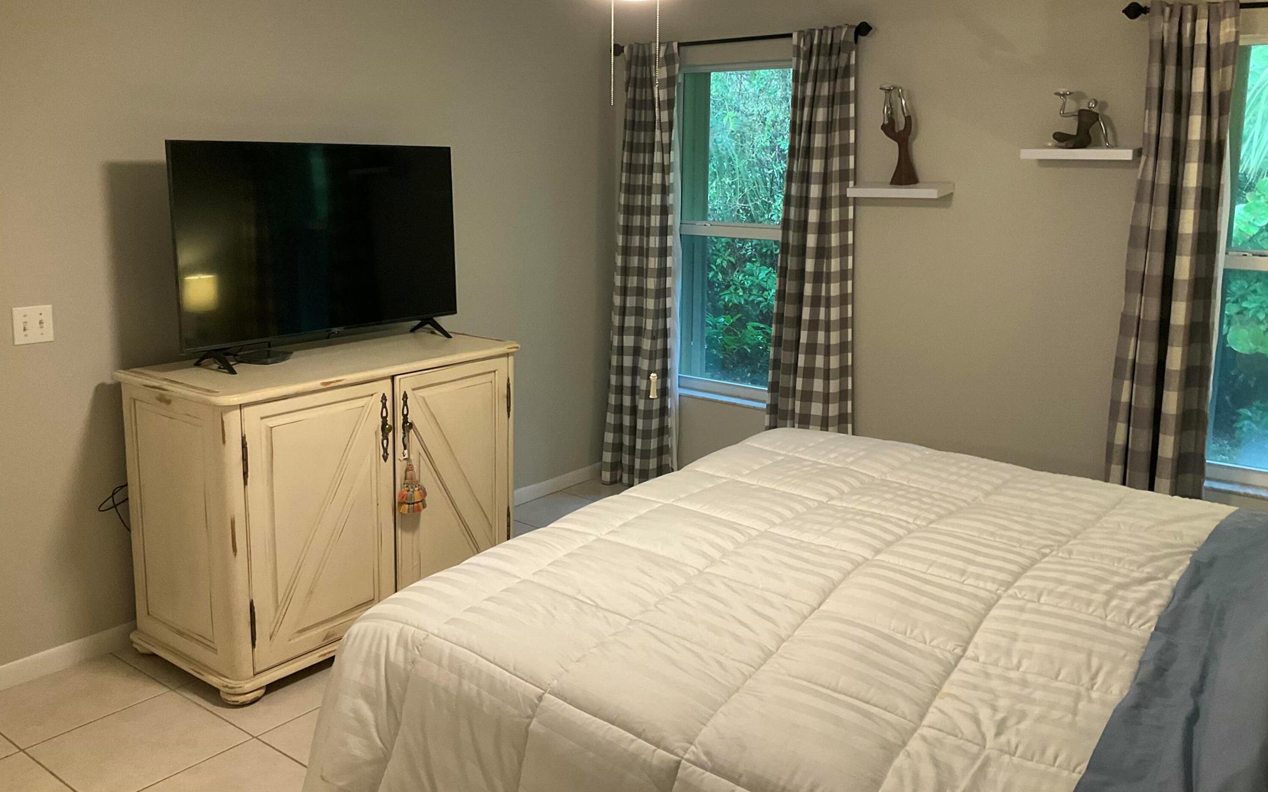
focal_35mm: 31
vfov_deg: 40.5
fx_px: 1071
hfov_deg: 61.2
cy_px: 335
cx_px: 637
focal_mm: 3
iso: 125
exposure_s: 1/60
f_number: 1.8
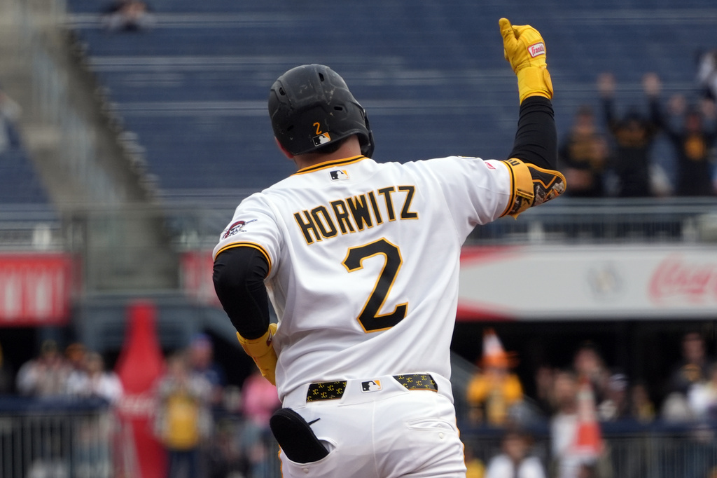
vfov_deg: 4.7
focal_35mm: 291
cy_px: 239
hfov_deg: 7.1
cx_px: 358
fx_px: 5794
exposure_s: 1/2000
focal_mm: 291
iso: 640
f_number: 5.6
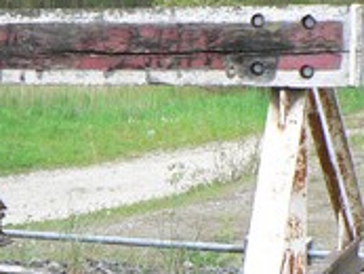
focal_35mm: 133
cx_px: -128
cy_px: 377
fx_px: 1400
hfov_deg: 14.1
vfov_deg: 10.8
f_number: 3.2
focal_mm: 6
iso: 80
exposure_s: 1/100
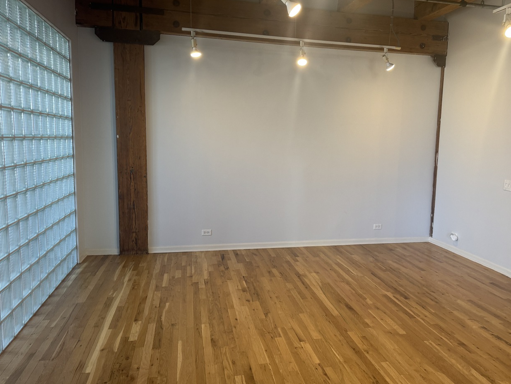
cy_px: 190
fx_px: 413
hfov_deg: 63.2
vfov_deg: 49.8
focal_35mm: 28
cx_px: 288
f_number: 1.78
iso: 160
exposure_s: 1/120
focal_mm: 6.76
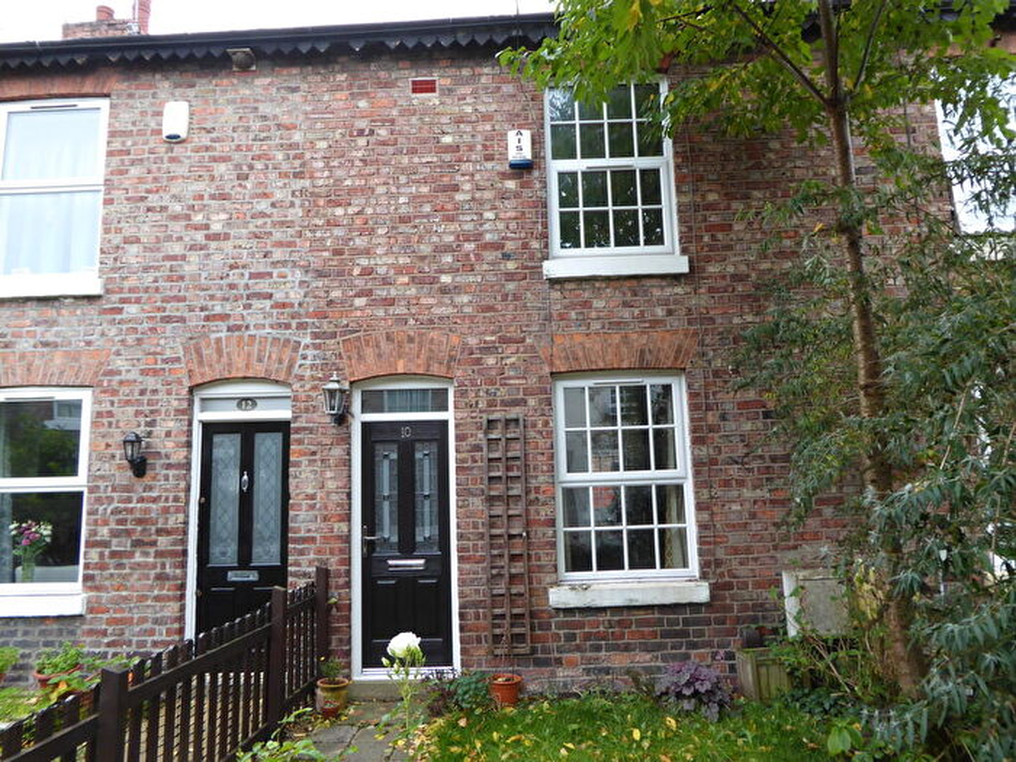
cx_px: 508
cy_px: 381
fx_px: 704
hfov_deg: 71.6
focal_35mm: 24
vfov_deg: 56.8
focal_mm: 4.3
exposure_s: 1/60
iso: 100
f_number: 3.3
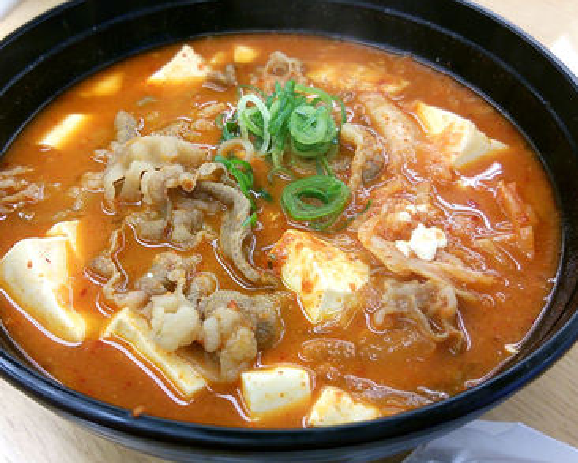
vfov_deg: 45.8
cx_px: 265
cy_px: 235
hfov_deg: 55.6
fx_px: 548
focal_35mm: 32
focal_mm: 4.06
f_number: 1.94
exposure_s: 1/63
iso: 40
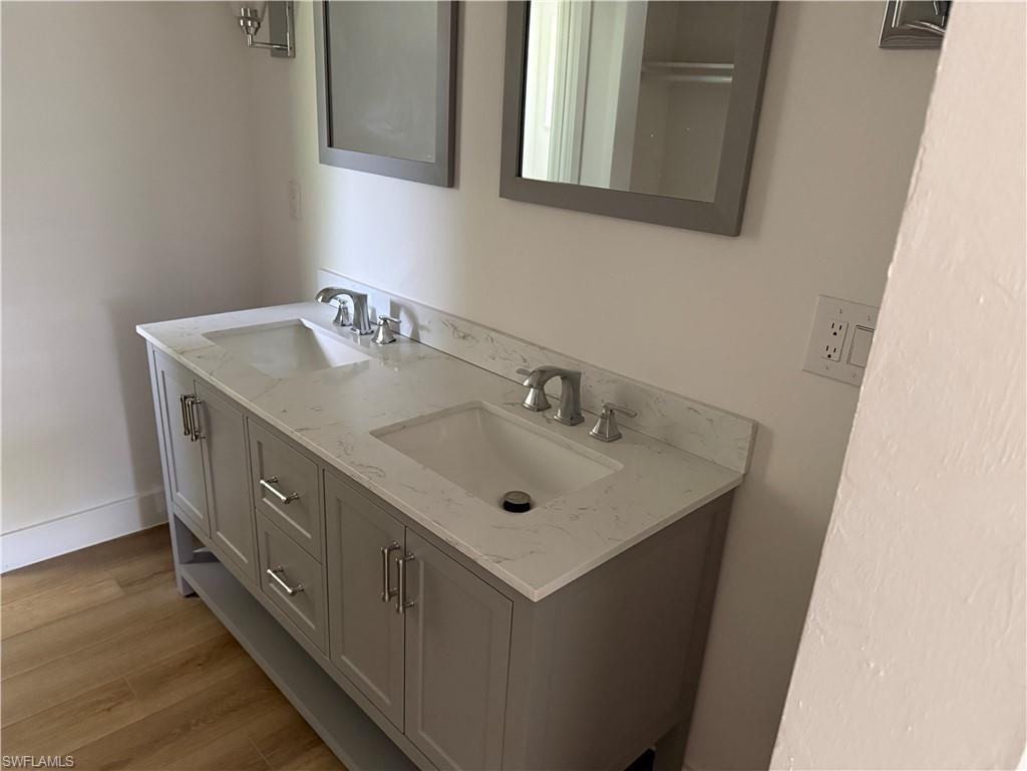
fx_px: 712
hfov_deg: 71.6
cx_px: 514
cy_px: 386
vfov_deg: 56.8
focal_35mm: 24
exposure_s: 1/46
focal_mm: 6.76
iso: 800
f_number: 1.78
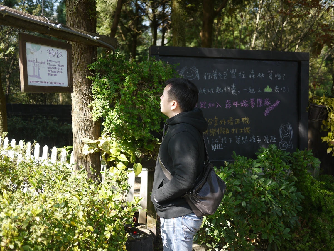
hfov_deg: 46.8
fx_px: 386
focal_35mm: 40
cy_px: 126
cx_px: 167
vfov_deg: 36.0
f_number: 1.8
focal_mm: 20
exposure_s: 1/800
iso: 160
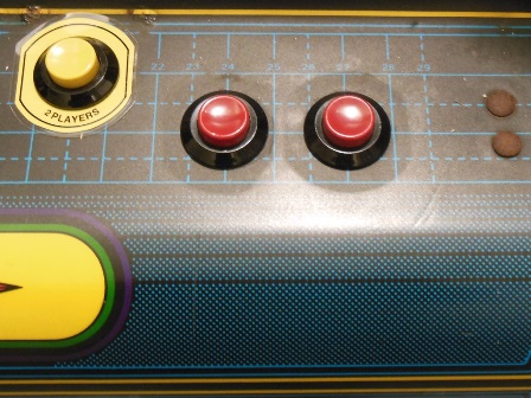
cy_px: 199
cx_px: 266
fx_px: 660
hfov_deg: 43.9
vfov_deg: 33.6
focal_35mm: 43
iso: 640
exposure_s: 1/8
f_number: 3.8
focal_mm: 7.7
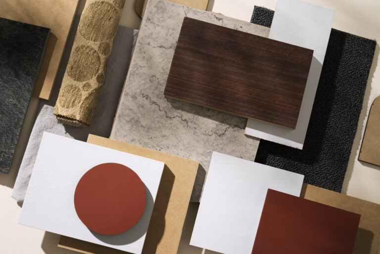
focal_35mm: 50
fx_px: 528
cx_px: 190
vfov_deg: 27.0
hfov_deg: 39.6
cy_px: 127
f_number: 11
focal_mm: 50
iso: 320
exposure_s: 1/125
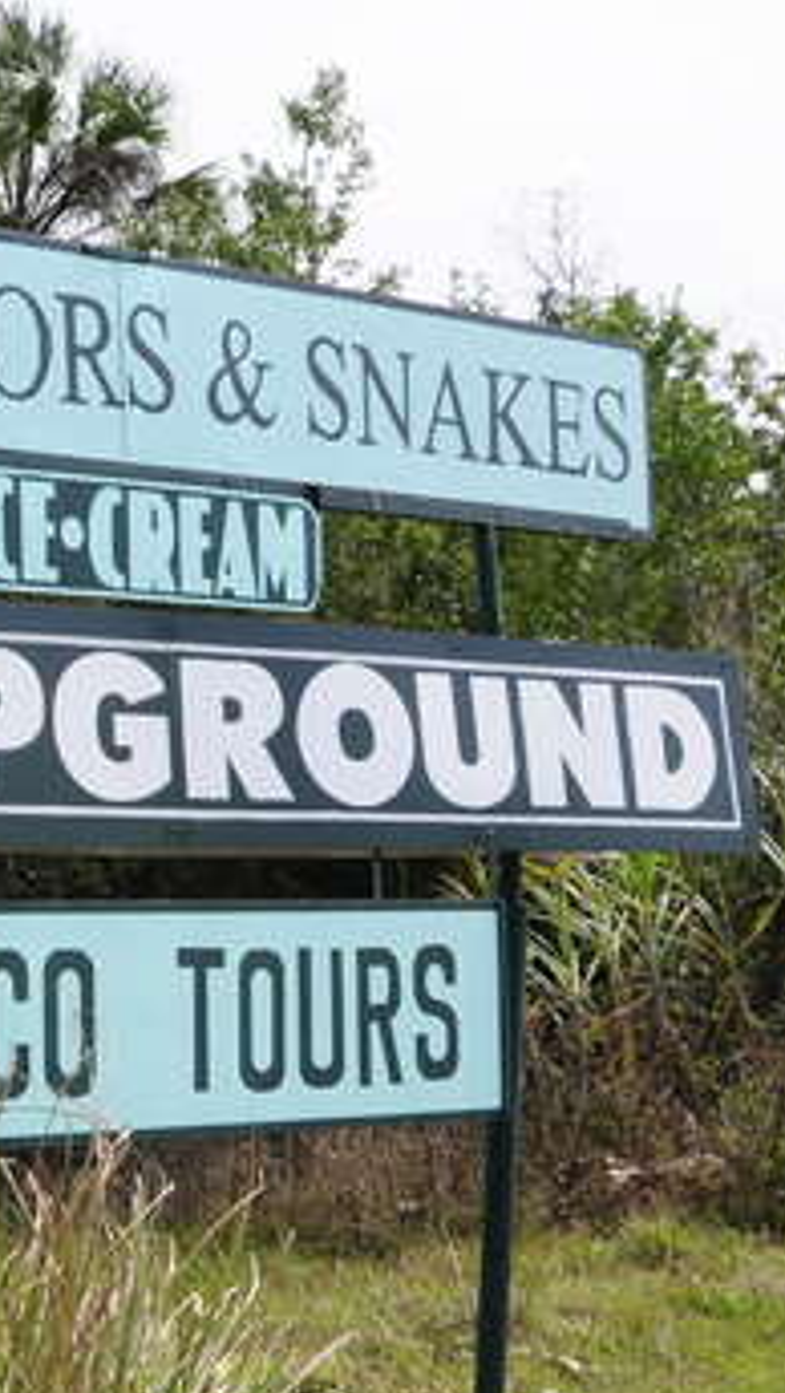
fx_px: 3619
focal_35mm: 98
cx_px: -380
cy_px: 992
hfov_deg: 11.8
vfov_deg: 21.6
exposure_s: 1/200
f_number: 7.1
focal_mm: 28
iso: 200
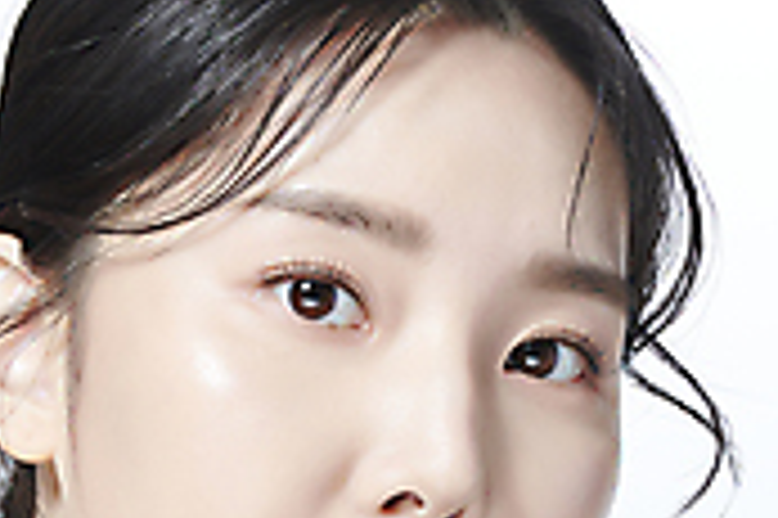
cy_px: 604
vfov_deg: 3.1
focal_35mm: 440
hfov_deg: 4.7
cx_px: 196
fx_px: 9500
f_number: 11
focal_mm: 190
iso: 64
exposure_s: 1/125
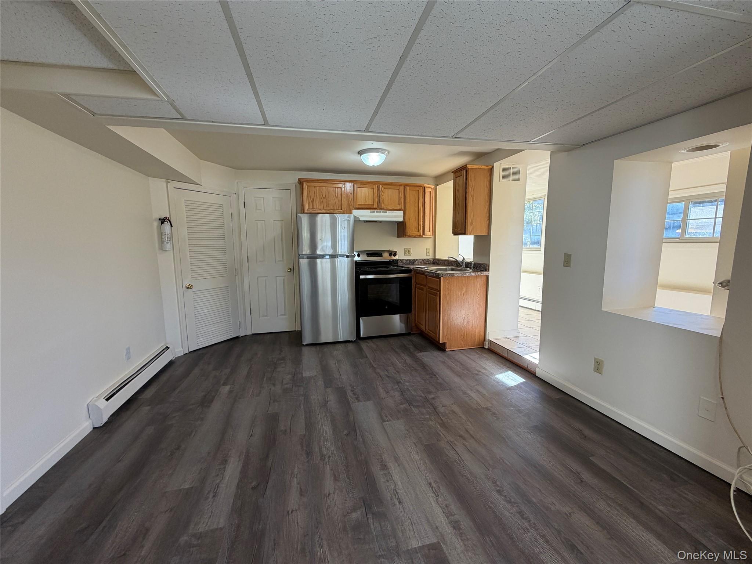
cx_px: 376
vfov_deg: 85.7
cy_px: 282
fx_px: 304
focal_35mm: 14
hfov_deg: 102.1
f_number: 2.2
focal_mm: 2.22
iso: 125
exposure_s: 1/120
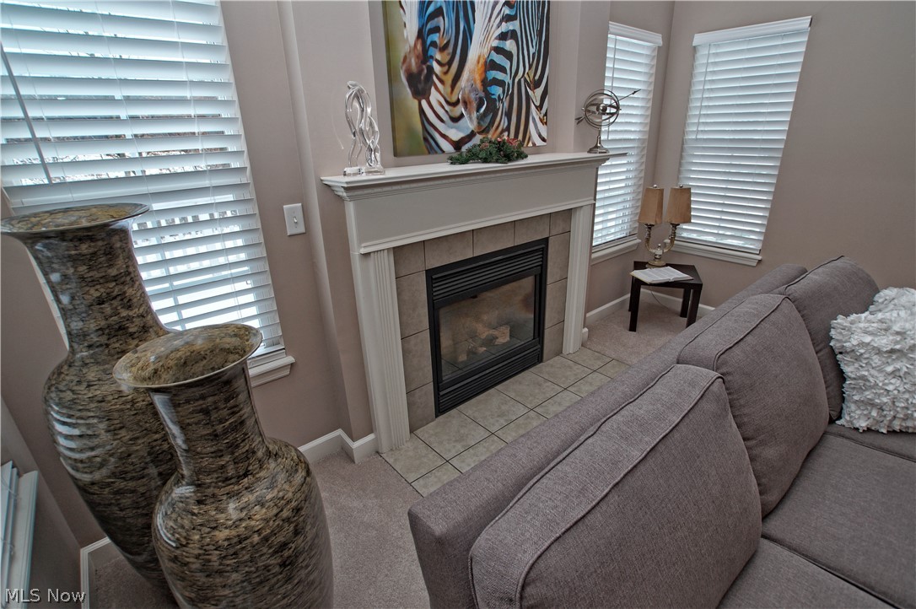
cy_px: 304
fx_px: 419
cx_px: 458
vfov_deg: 72.0
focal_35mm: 16
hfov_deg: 95.0
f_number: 4.5
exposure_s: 1/50
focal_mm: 11
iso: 100
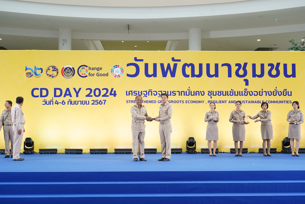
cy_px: 102
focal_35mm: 46
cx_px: 152
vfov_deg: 29.2
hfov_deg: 42.7
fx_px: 390
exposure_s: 1/160
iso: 2000
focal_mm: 46
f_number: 5.6
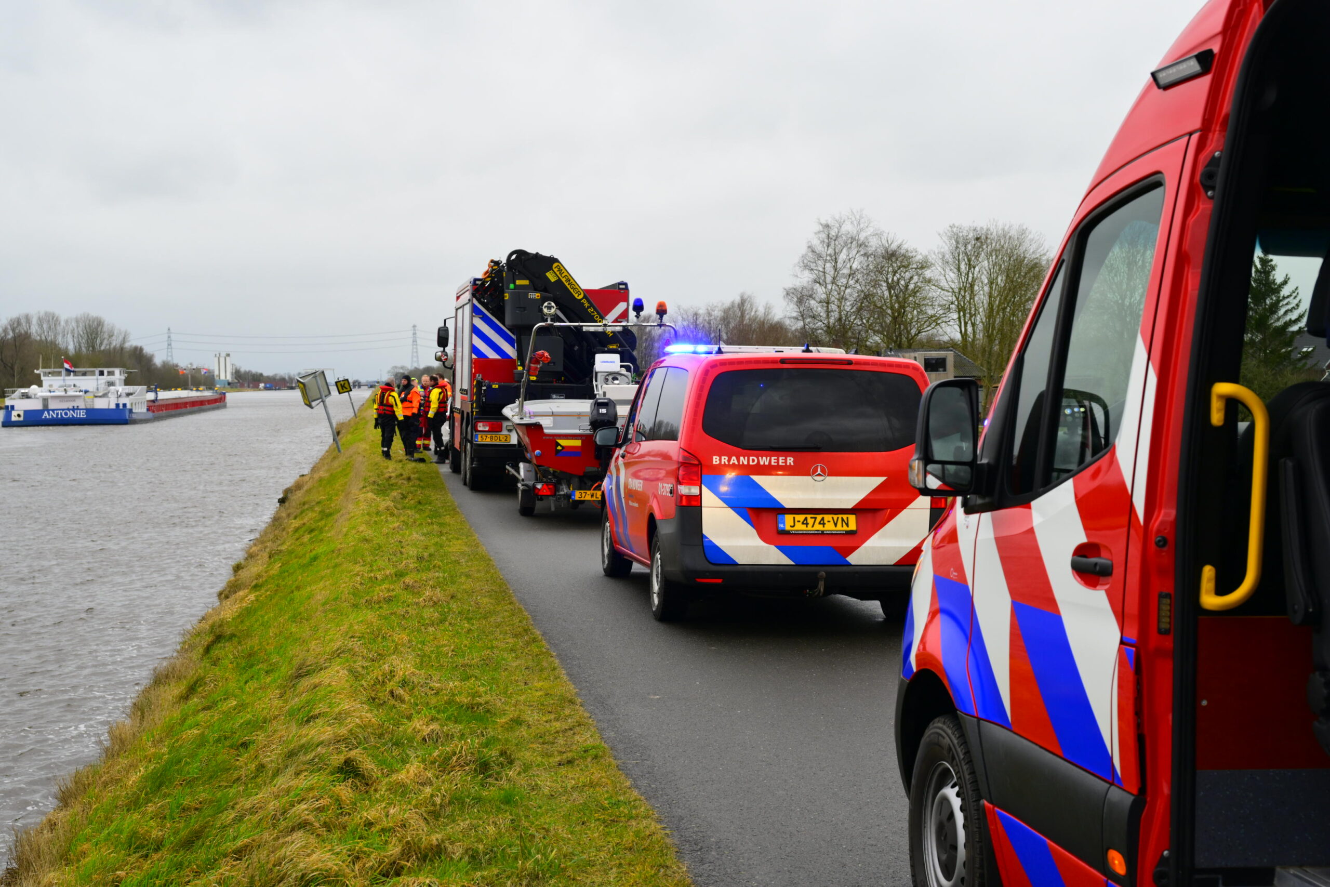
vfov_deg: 27.5
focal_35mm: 49
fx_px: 1810
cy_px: 444
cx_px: 665
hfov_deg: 40.3
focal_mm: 49
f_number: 7.1
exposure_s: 1/250
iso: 500
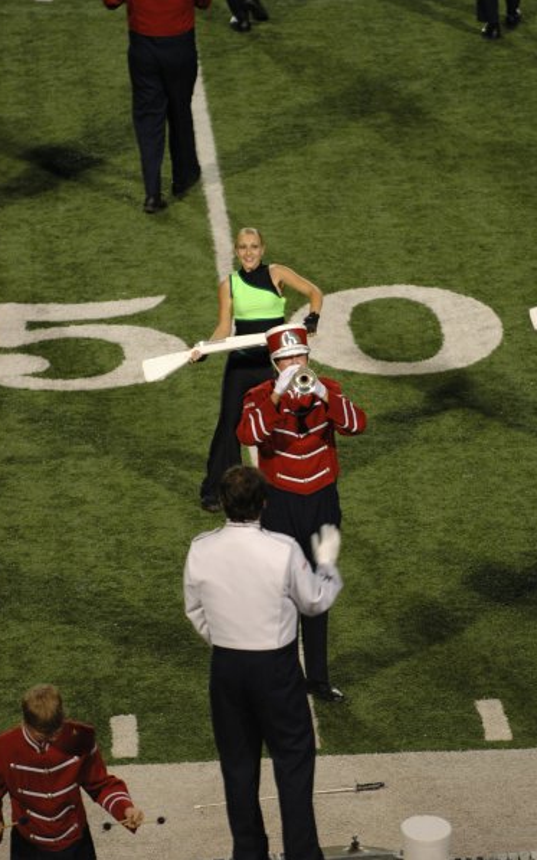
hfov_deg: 4.3
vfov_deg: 6.8
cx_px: 271
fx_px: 7190
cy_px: 431
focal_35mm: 307
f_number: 2.8
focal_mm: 200
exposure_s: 1/60
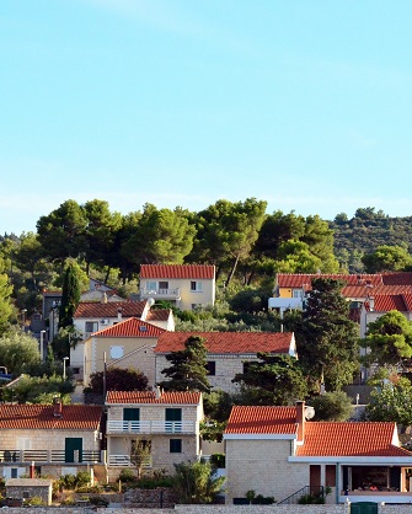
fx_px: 3578
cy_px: 346
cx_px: 565
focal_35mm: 235
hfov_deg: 6.5
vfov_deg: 8.2
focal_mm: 70
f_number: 5.6
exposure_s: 1/5000
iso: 2000
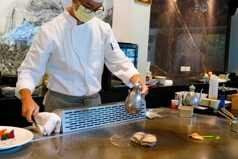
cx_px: 102
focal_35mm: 43
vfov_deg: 31.1
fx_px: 284
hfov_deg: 45.3
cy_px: 68
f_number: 4.5
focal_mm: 37
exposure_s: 1/50
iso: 320
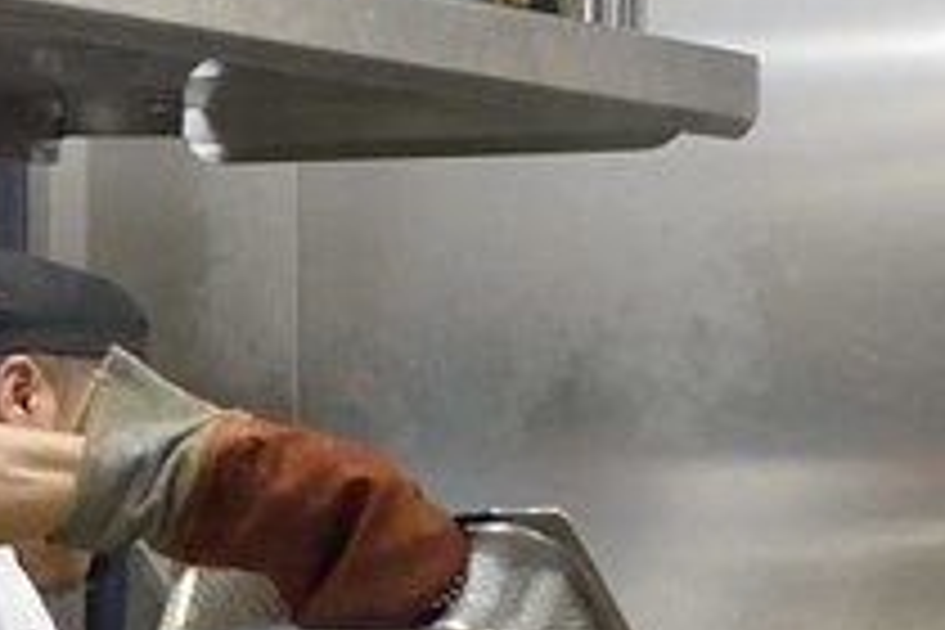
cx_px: -2074
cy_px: 378
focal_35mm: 183
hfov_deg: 8.8
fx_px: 4803
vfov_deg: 7.5
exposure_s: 1/100
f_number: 6.3
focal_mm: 24
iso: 1600
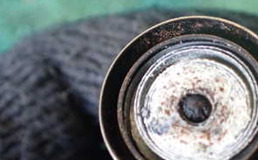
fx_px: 457
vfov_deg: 19.9
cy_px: 95
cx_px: 185
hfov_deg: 31.1
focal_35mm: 65
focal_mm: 5.4
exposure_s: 1/100
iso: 800
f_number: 2.3
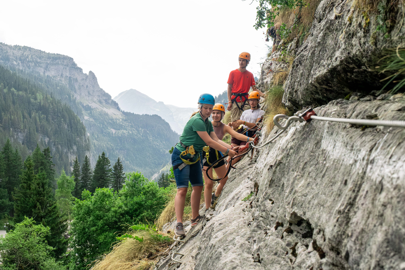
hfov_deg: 44.5
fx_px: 495
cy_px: 135
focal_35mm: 44
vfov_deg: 30.5
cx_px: 202
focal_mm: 29.2
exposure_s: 1/4000
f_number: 7.1
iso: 6400
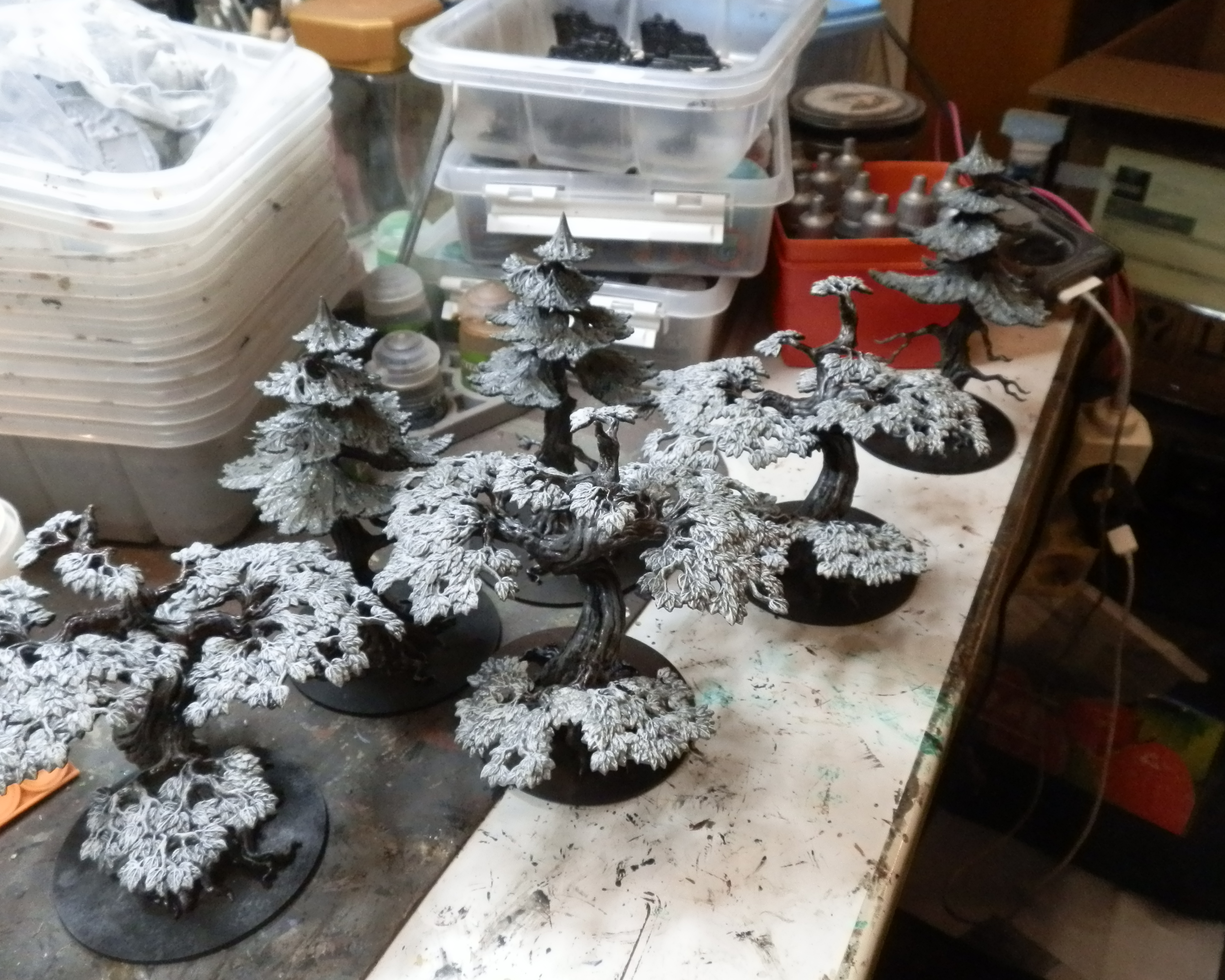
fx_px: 1088
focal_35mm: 30
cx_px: 629
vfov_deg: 48.5
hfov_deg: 58.8
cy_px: 495
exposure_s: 1/80
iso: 400
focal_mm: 5
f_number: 3.1
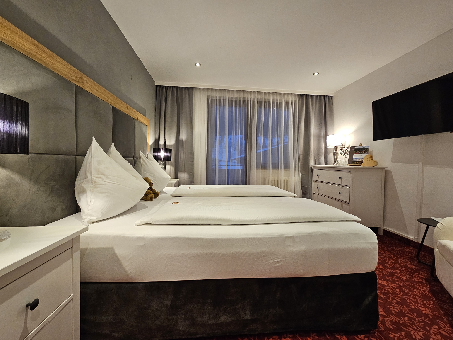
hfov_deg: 106.2
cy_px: 170
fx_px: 170
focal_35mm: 13
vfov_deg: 89.9
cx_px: 226
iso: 250
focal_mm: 2.2
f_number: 2.2
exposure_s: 1/50
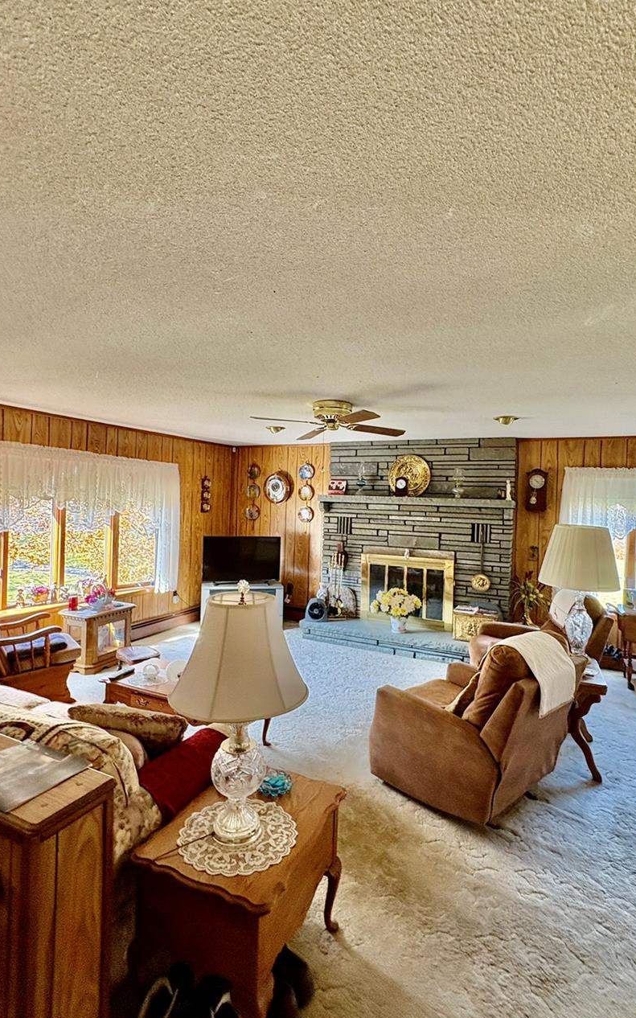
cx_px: 325
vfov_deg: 91.1
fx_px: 499
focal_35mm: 18
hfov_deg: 65.0
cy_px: 501
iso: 200
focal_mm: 2.22
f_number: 2.2
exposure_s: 1/60
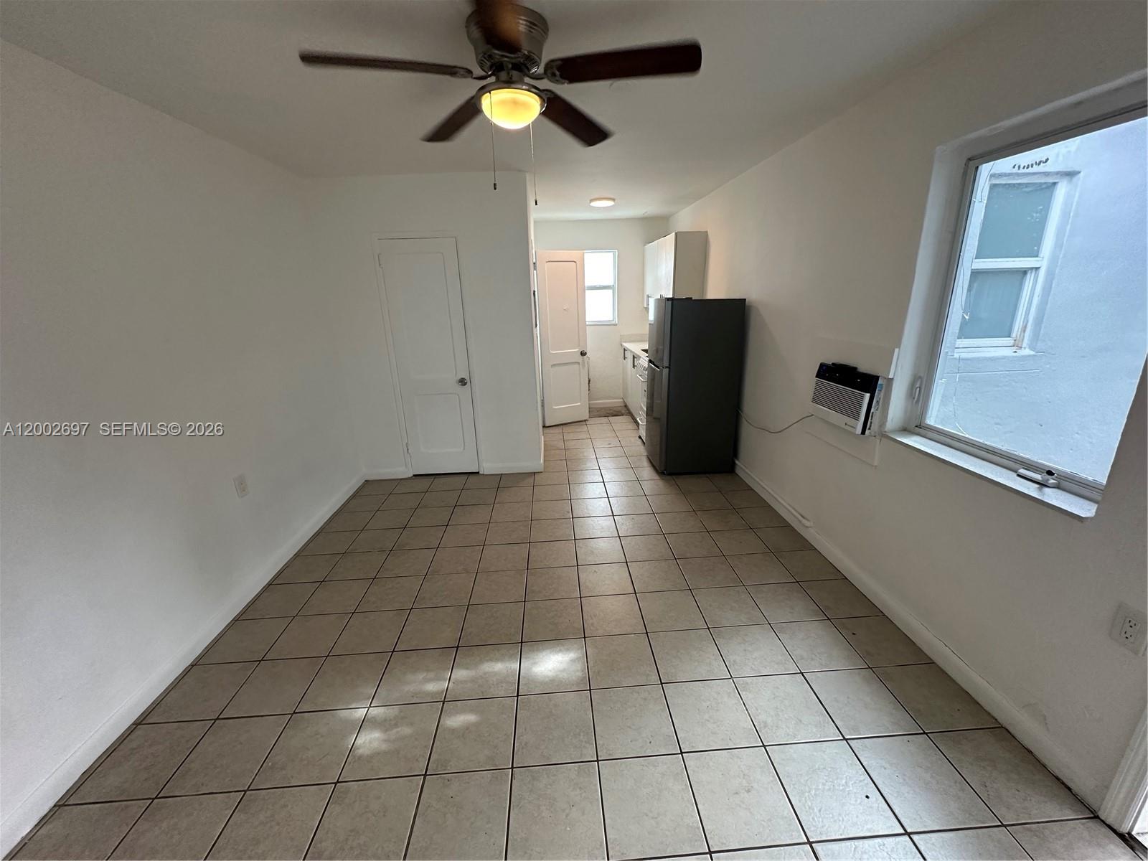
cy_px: 430
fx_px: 464
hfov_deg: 102.1
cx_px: 574
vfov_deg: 85.7
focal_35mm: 14
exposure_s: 1/120
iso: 250
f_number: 2.2
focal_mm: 2.22
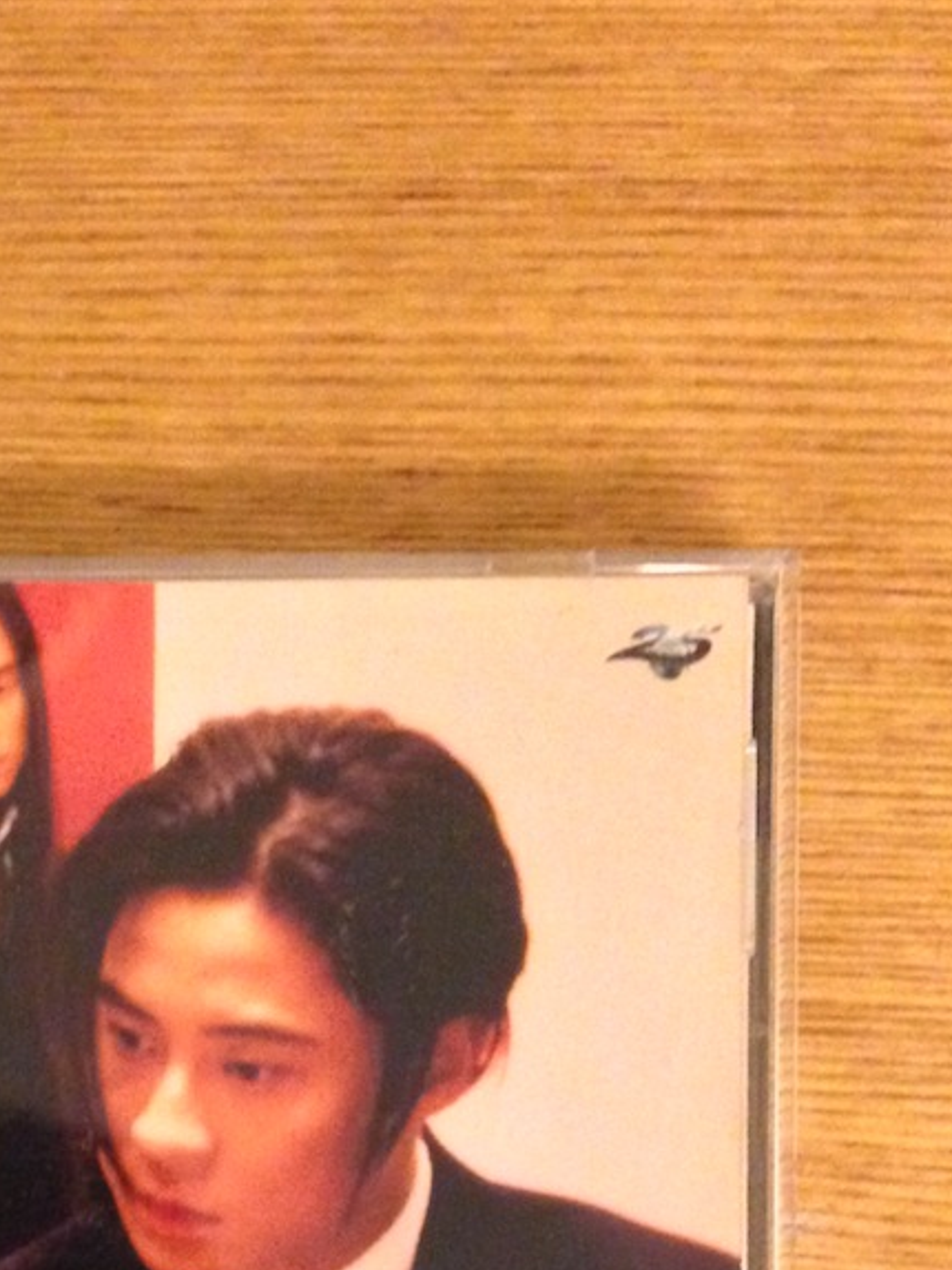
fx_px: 2532
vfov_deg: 26.9
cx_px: 86
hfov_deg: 20.8
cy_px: 1204
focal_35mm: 69
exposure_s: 1/15
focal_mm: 4.12
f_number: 2.4
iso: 800
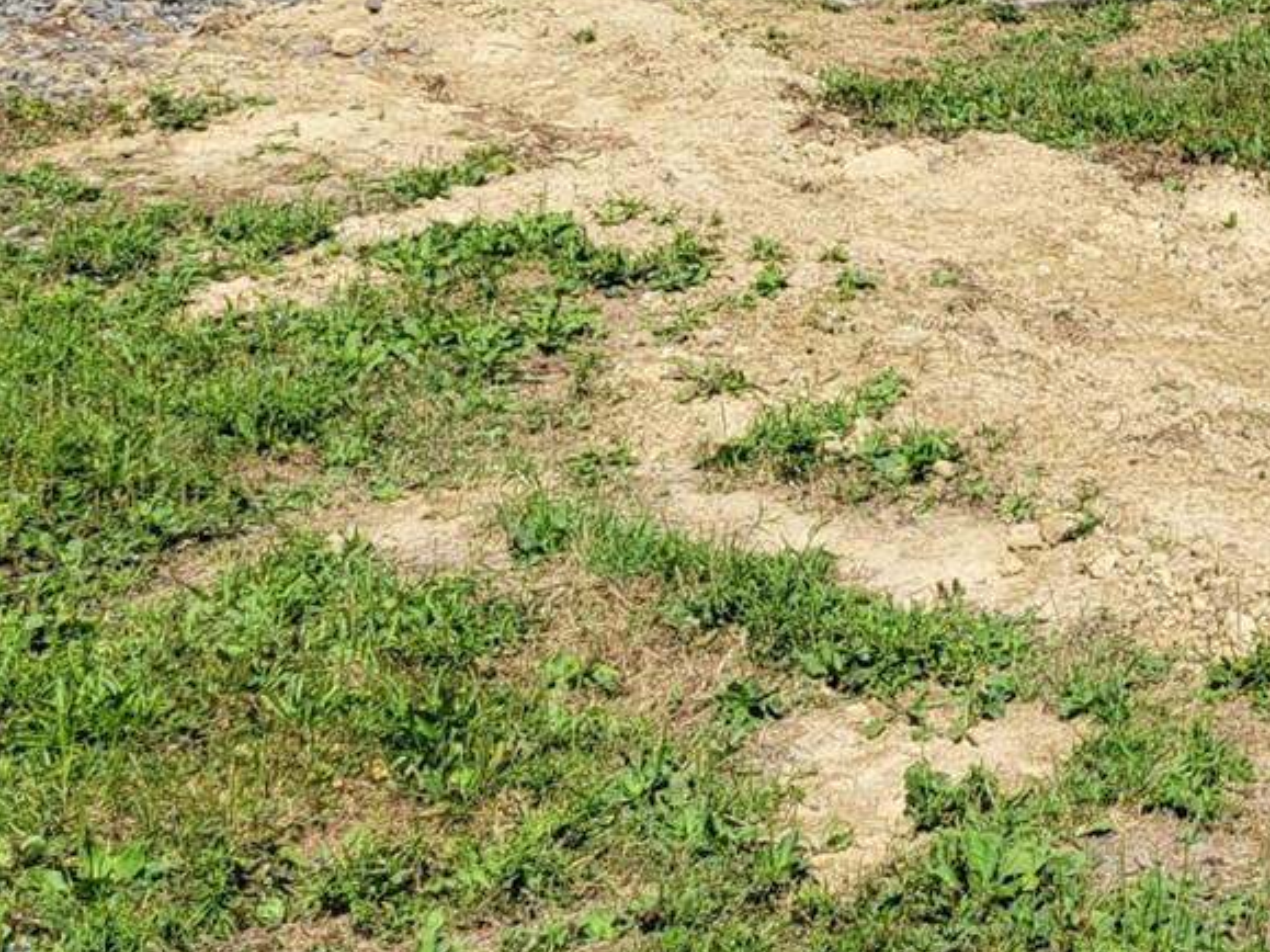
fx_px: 3375
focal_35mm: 92
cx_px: 1435
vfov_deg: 14.7
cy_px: -581
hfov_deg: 20.2
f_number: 1.8
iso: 40
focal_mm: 5.4
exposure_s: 1/2614
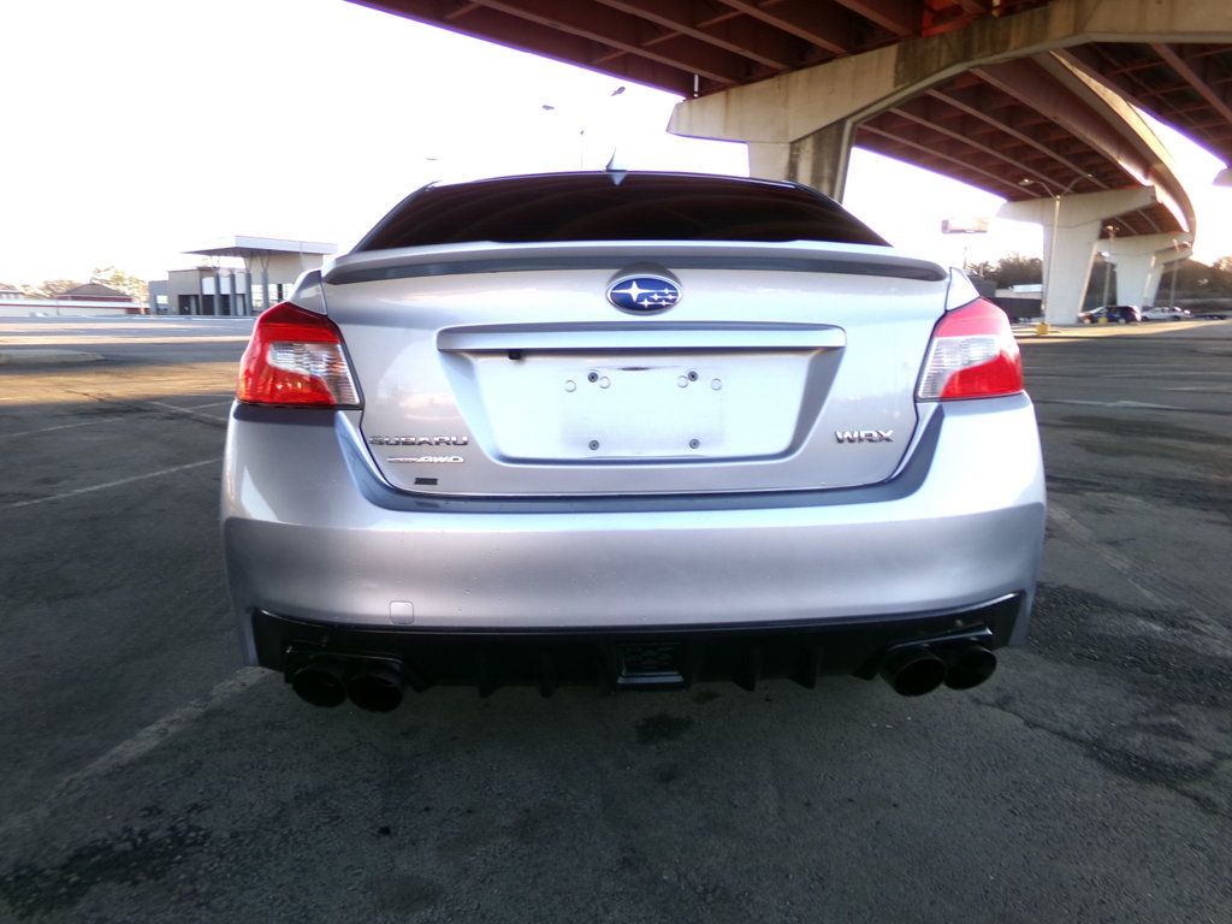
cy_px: 462
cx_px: 616
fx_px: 854
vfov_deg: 56.8
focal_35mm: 24
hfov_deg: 71.6
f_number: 3.7
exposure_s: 1/60
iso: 100
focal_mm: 4.3
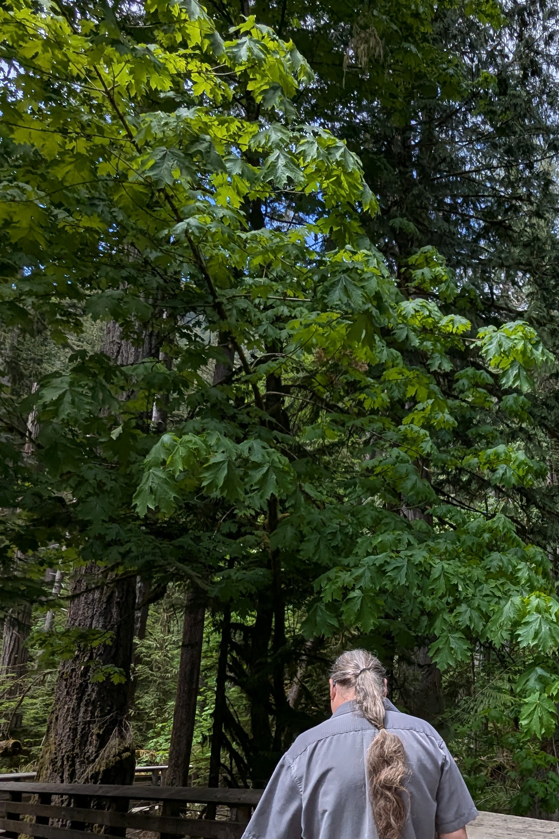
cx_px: 504
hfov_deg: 39.3
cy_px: 547
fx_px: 722
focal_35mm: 31
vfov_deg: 59.1
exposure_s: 1/1106
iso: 37
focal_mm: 2.35
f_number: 2.2
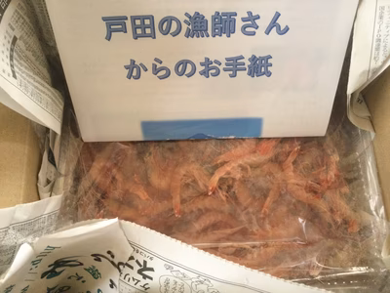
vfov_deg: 45.4
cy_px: 146
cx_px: 195
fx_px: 349
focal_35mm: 31
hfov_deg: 58.4
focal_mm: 3.3
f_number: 2.4
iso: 200
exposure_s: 1/15
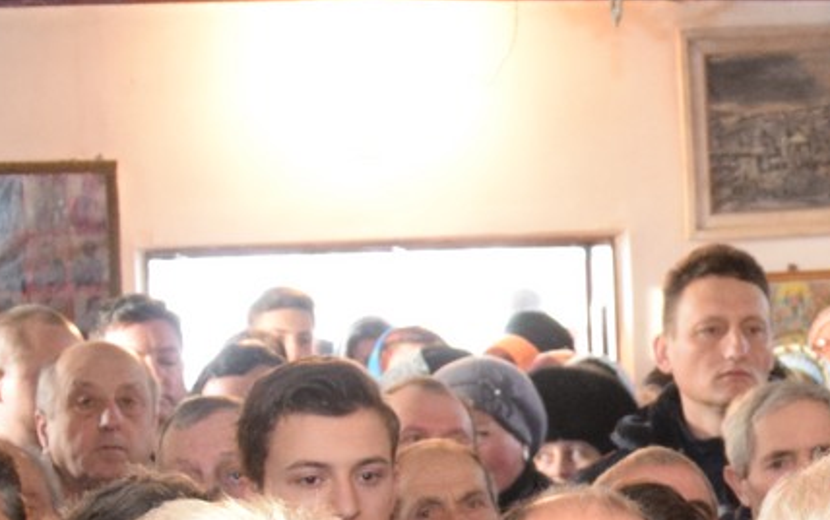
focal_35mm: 123
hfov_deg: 16.3
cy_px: 504
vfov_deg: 10.6
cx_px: 977
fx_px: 2784
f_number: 3.5
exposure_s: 1/50
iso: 2000
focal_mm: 18
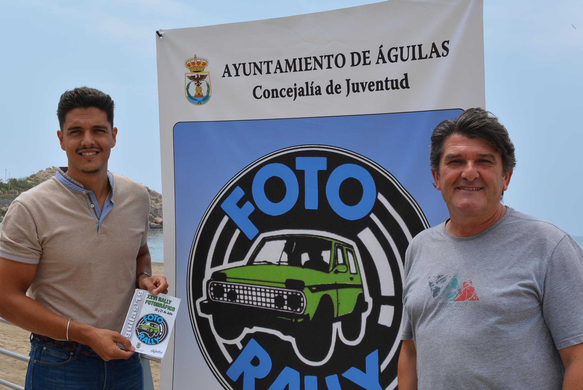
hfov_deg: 39.4
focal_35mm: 50
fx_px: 810
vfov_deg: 26.9
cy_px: 246
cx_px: 234
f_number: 9
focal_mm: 24
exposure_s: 1/320
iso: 100
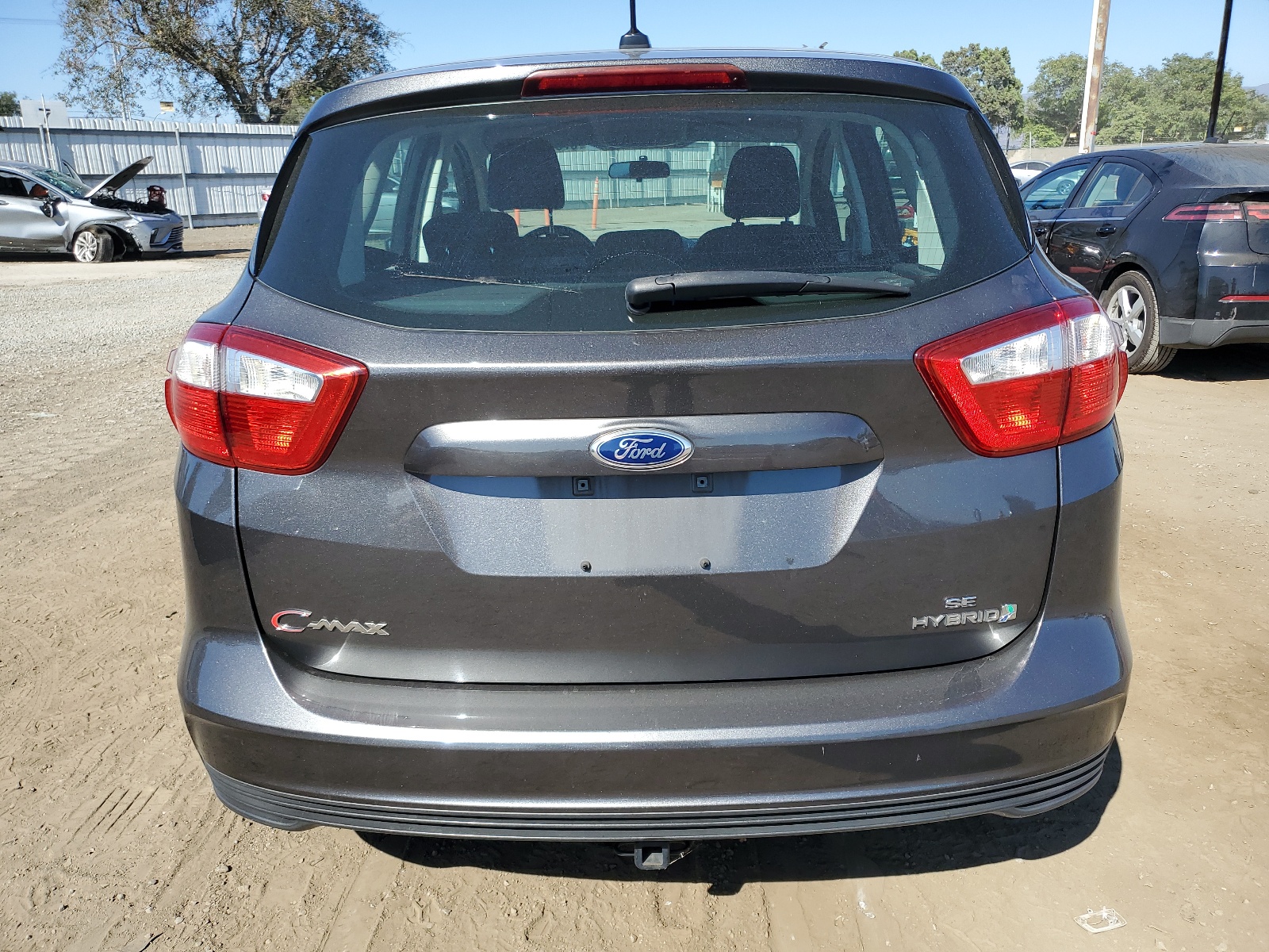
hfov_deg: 67.3
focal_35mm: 26
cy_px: 476
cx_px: 634
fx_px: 953
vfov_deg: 53.1
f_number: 1.5
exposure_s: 1/2000
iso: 50
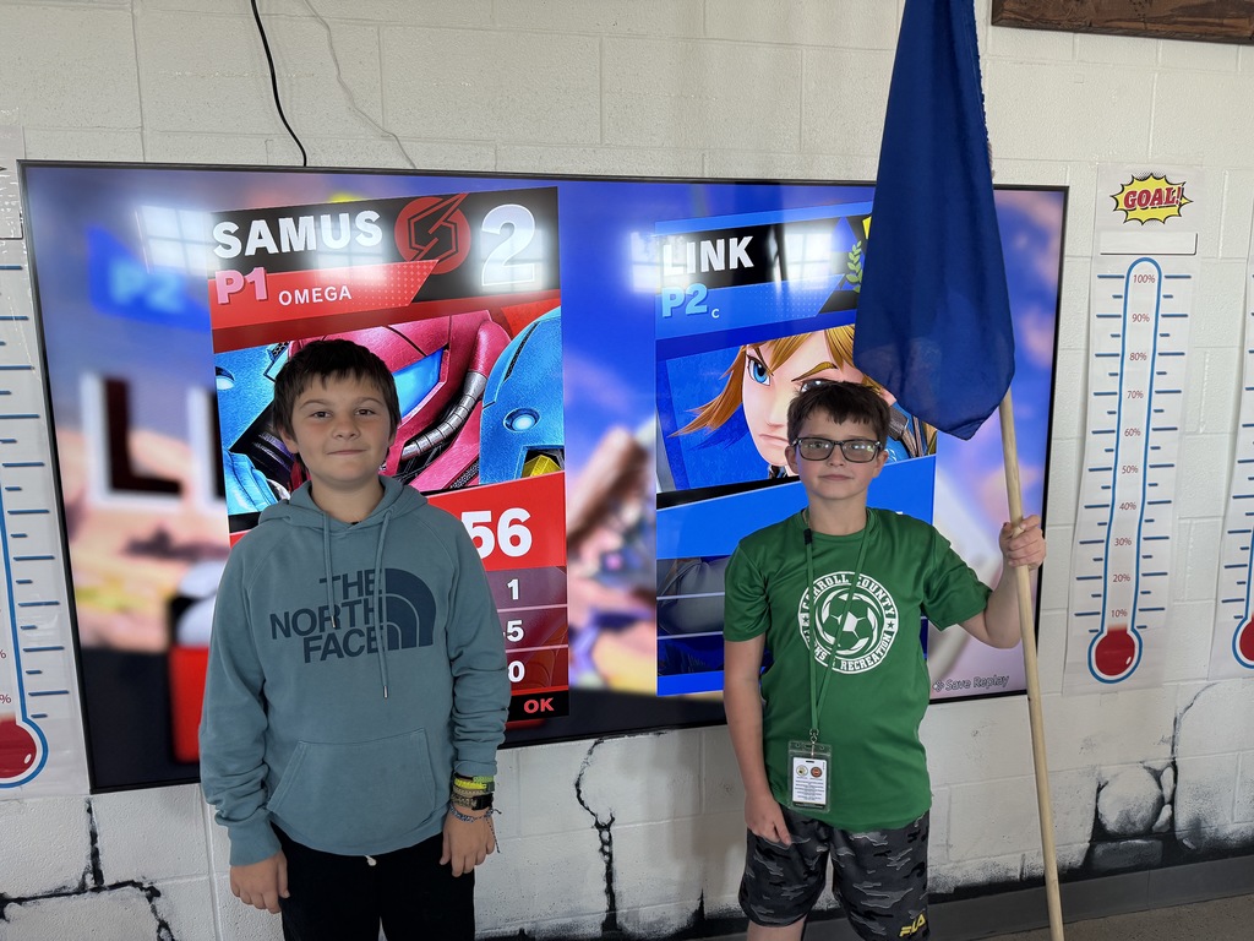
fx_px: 869
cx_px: 627
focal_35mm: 24
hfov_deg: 71.6
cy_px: 470
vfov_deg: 56.8
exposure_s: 1/120
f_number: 1.78
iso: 160
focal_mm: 6.76
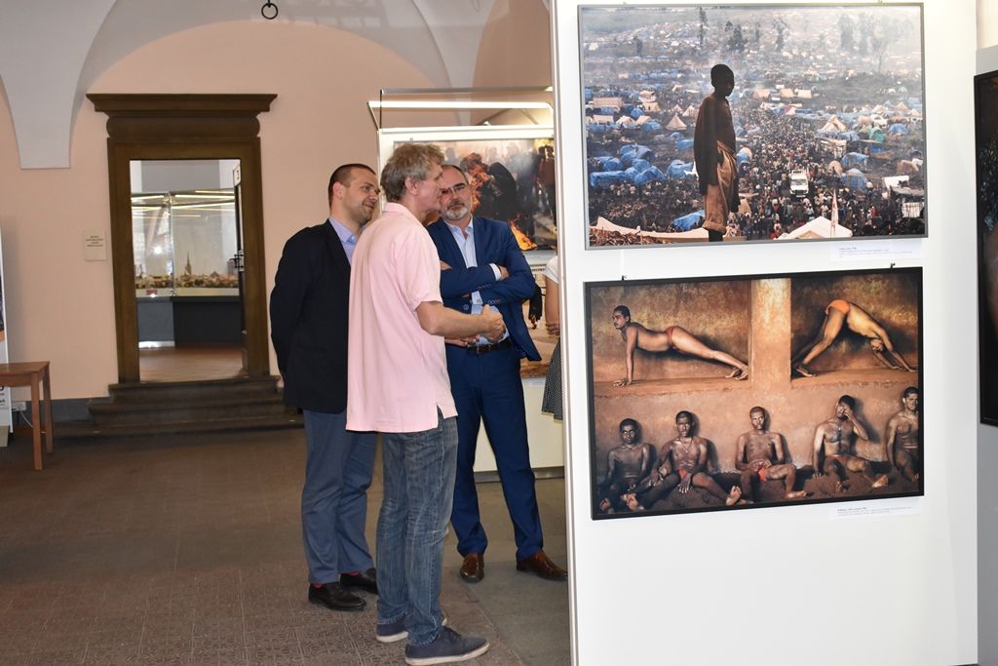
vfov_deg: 31.9
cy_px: 333
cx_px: 499
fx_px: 1164
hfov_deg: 46.4
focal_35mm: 42
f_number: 6.3
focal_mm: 28
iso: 1800
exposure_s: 1/60
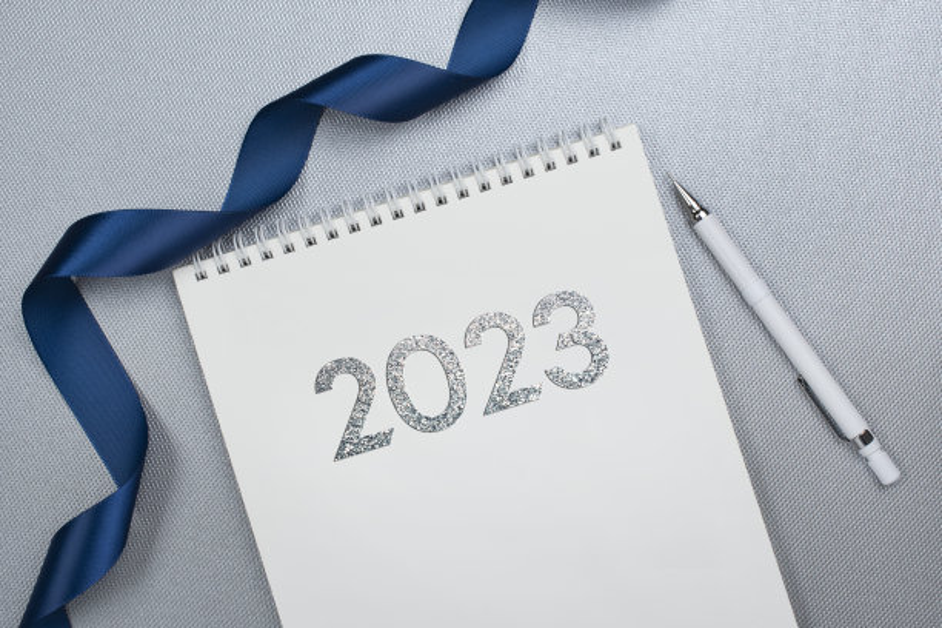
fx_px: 1491
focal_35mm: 57
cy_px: 314
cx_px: 471
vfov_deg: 23.8
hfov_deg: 35.1
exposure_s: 1/200
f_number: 9
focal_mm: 38
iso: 500
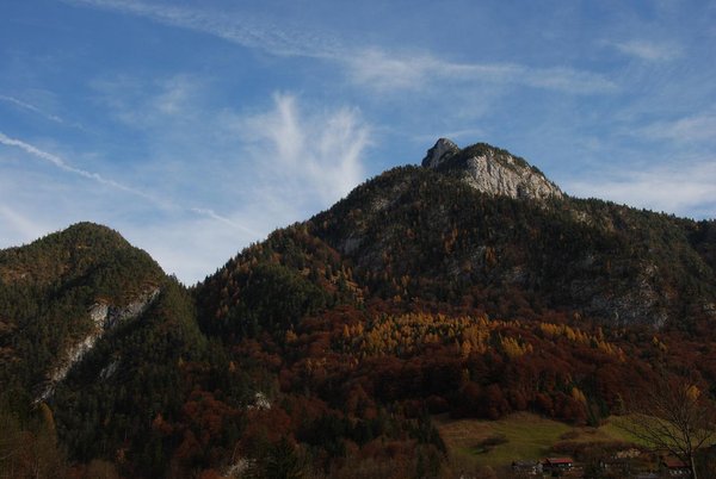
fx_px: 926
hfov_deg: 42.3
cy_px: 240
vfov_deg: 29.0
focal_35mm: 46
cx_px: 358
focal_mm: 31
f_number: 8
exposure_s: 1/250
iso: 100
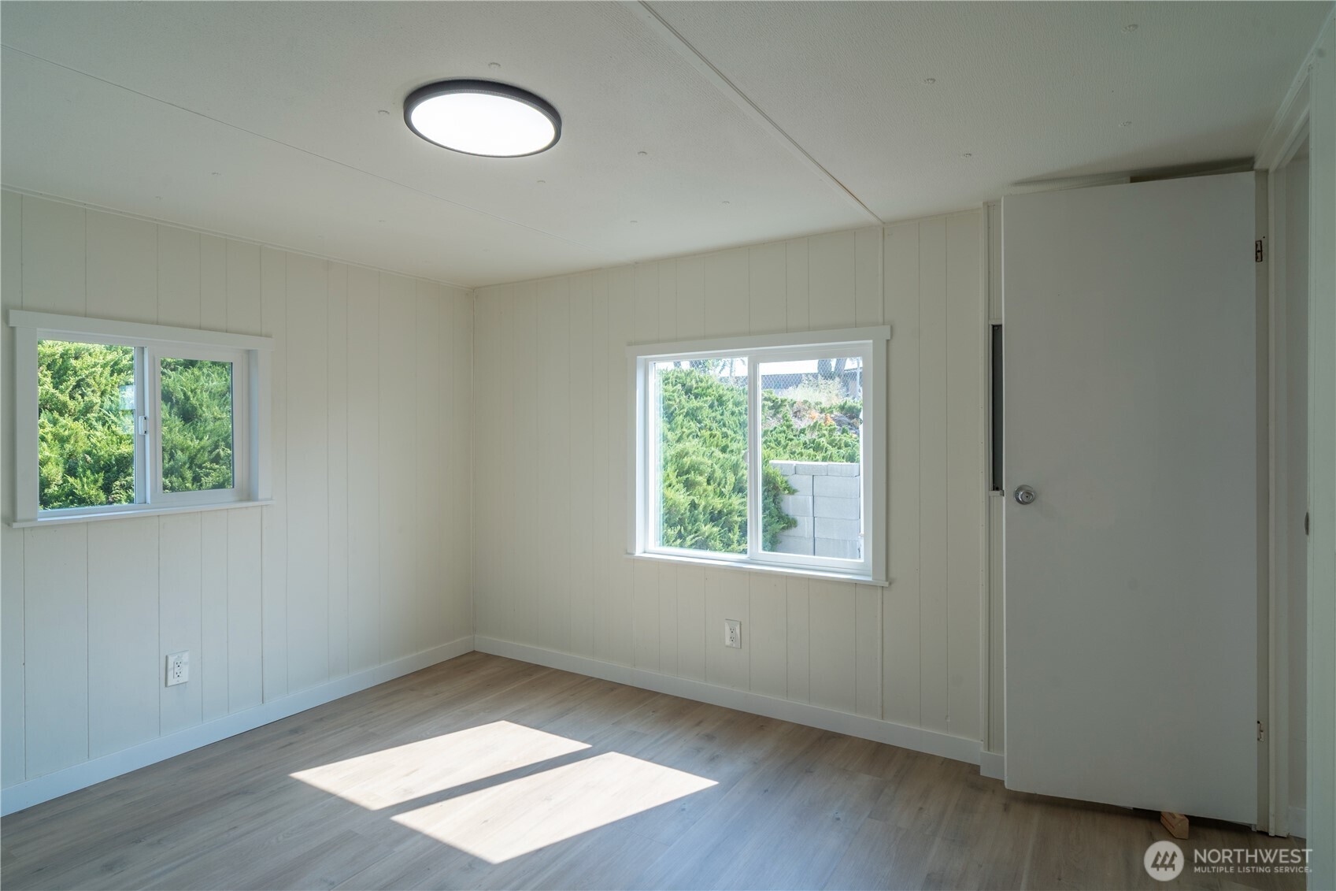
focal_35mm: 18
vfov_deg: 67.4
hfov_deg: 90.0
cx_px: 668
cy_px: 446
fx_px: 668
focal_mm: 18
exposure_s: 1/100
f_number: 8
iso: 100
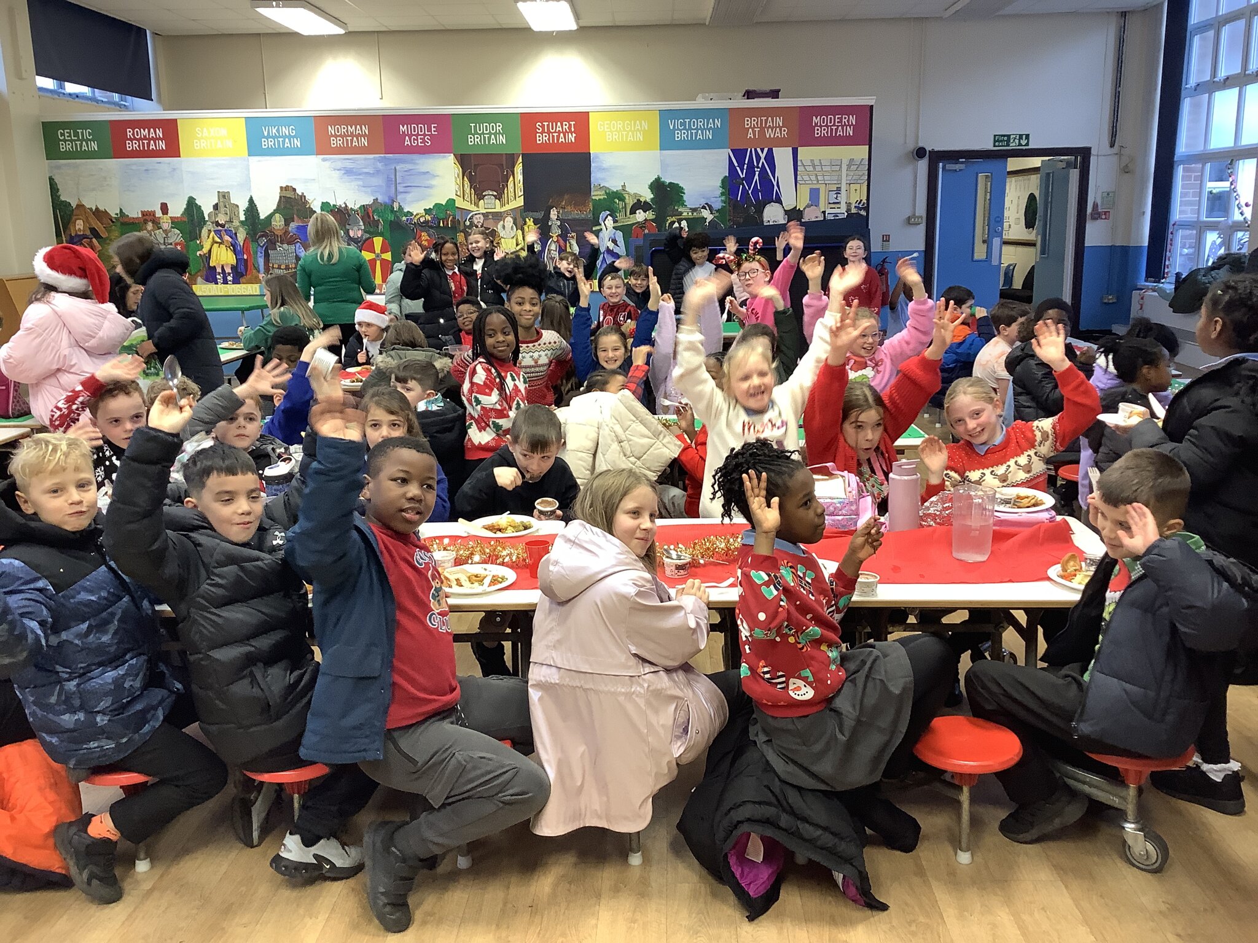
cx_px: 629
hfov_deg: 58.4
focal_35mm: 31
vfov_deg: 45.4
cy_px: 472
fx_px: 1127
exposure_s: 1/50
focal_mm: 3.3
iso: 100
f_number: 2.4
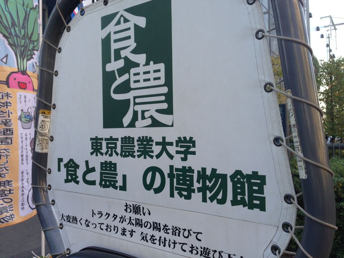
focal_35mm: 33
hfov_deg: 55.4
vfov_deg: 42.9
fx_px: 328
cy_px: 129
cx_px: 172
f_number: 2.4
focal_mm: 4.12
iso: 50
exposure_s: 1/170
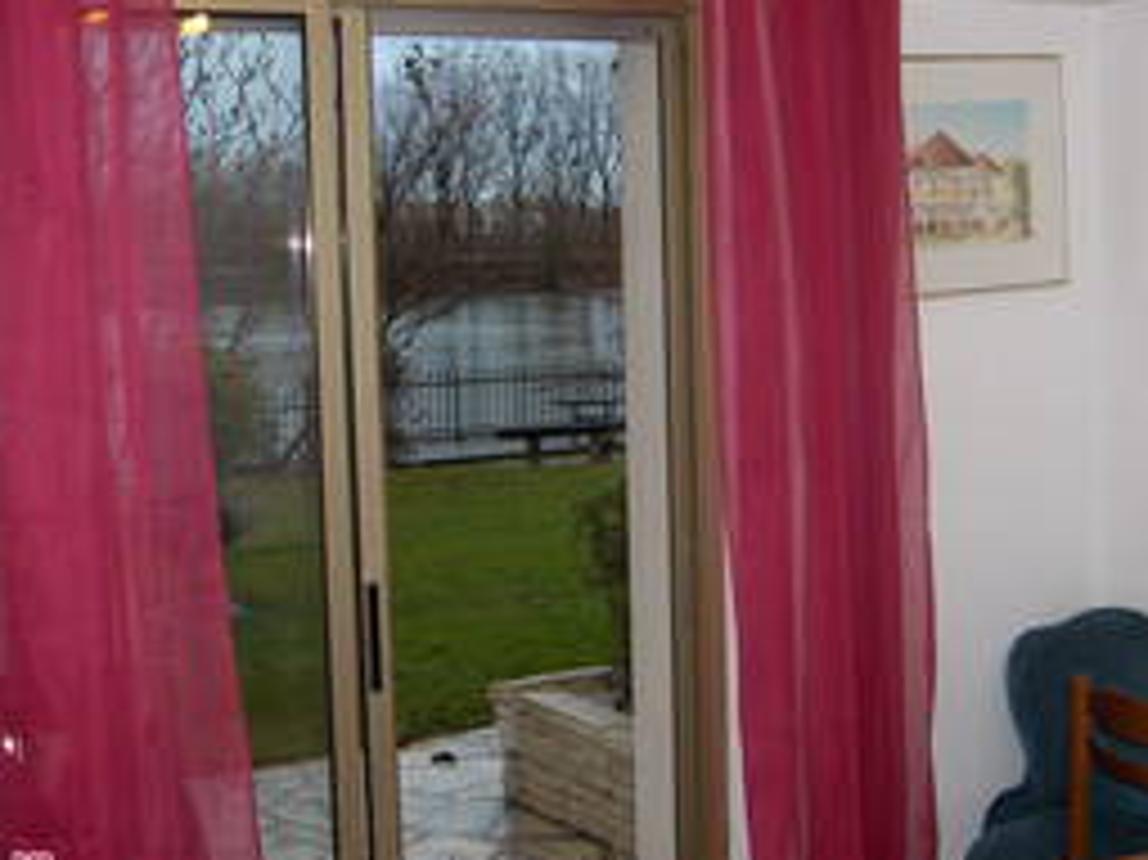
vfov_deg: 26.5
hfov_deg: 34.9
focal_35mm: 55
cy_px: 383
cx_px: 486
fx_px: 1823
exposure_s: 1/60
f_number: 2.8
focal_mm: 8
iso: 100
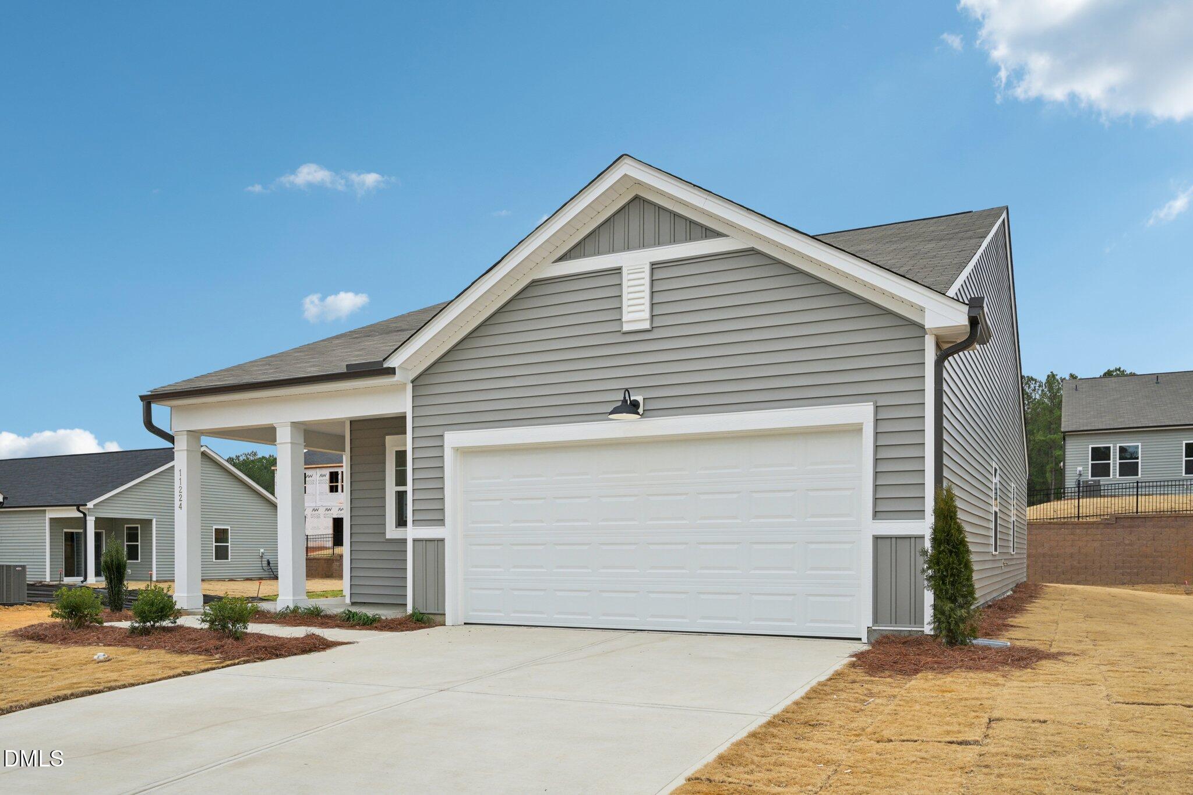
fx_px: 861
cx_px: 596
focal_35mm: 26
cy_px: 398
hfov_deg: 69.4
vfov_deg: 49.5
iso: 100
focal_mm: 26
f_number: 8
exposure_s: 1/200
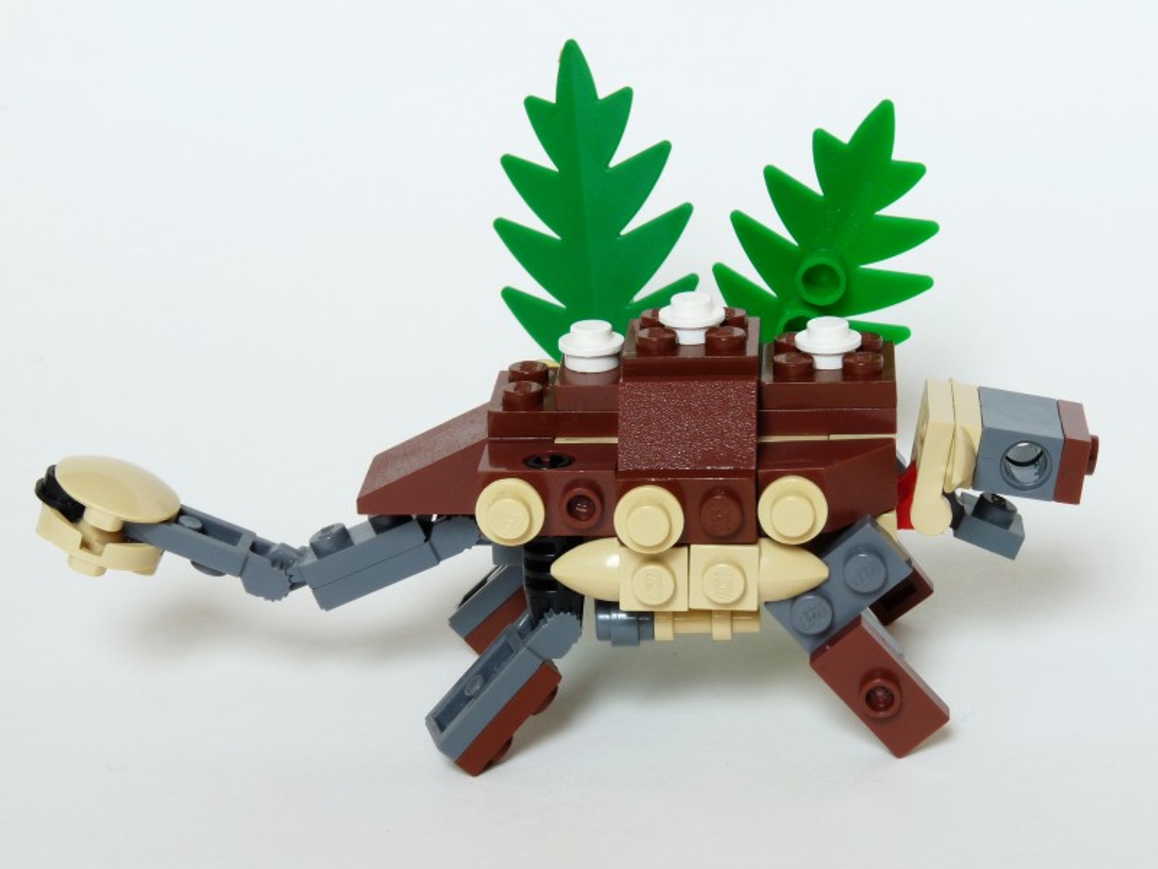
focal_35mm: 101
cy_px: 434
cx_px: 579
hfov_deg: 19.4
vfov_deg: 14.6
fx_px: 3379
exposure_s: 1/10
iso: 100
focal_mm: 18
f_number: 8
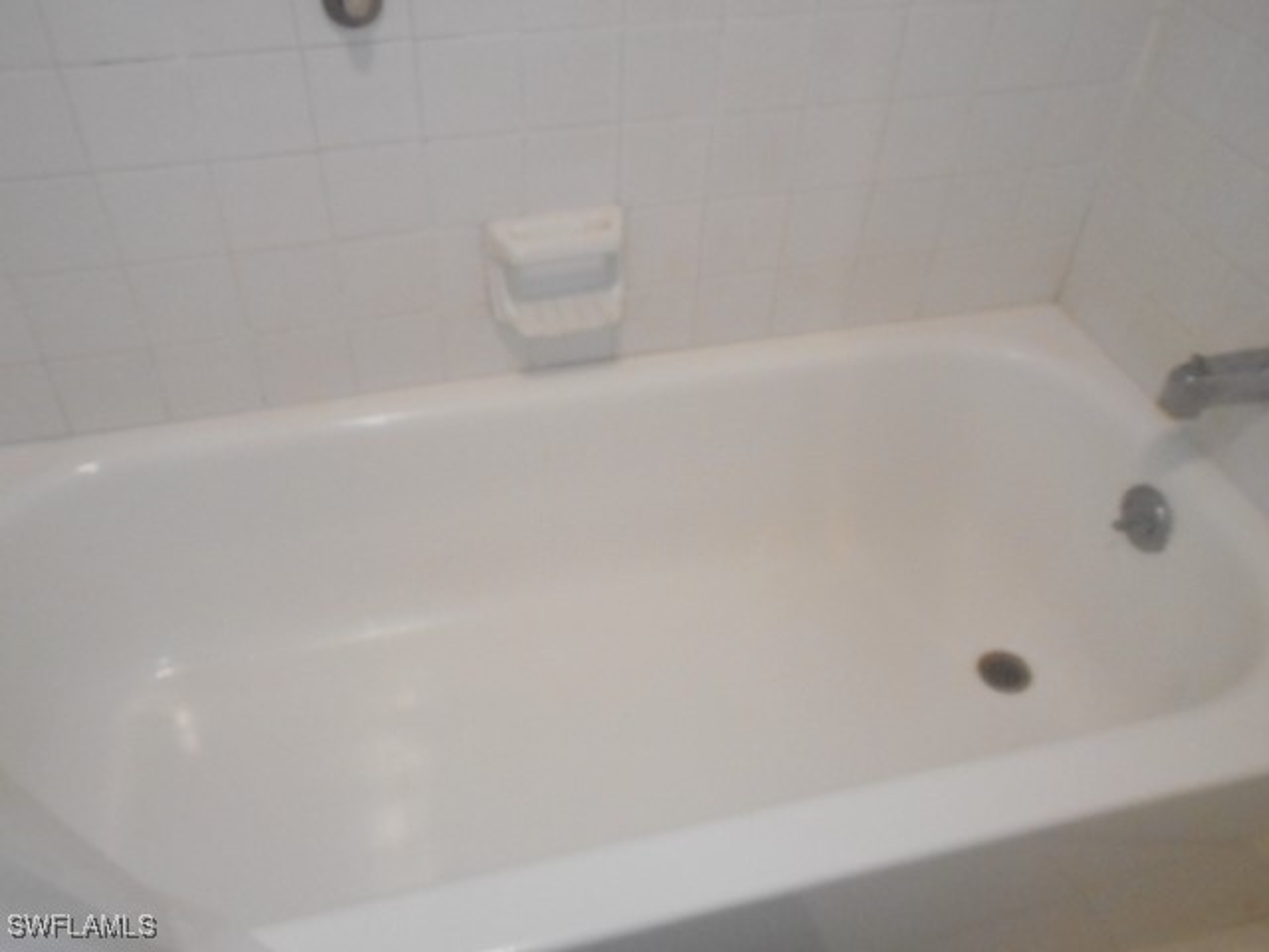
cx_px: 634
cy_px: 476
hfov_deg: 61.7
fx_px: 1063
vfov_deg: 48.2
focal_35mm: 29
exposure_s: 1/25
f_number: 4
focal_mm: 5.2
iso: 640
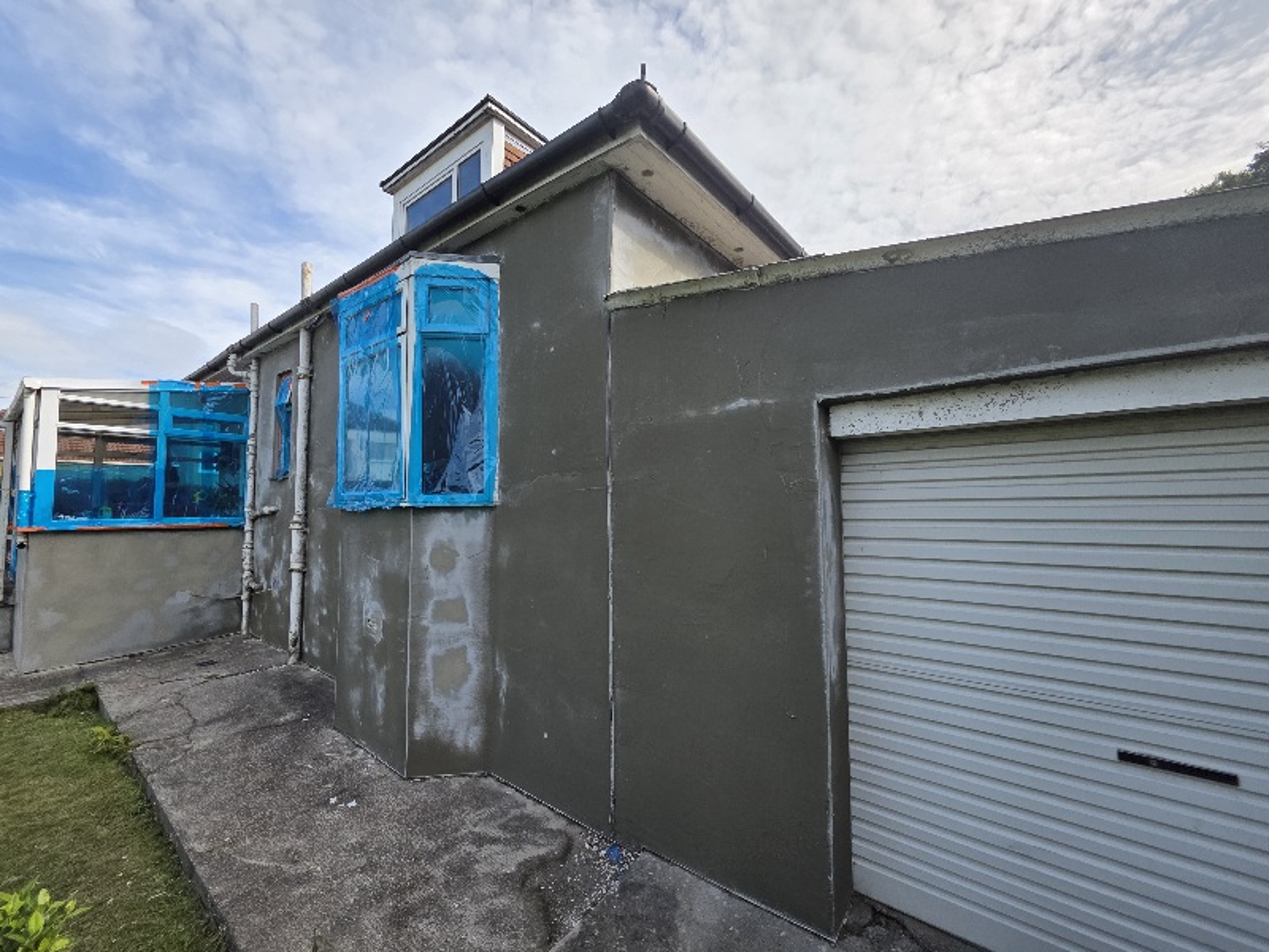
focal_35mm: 13
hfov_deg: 106.2
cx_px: 634
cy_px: 476
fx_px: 477
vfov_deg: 89.9
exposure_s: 1/2000
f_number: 1.9
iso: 40
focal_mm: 2.2
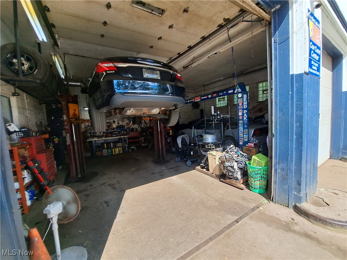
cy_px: 130
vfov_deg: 89.9
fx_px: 130
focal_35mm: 13
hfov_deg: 106.2
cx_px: 174
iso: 50
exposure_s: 1/436
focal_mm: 1.74
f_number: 2.2
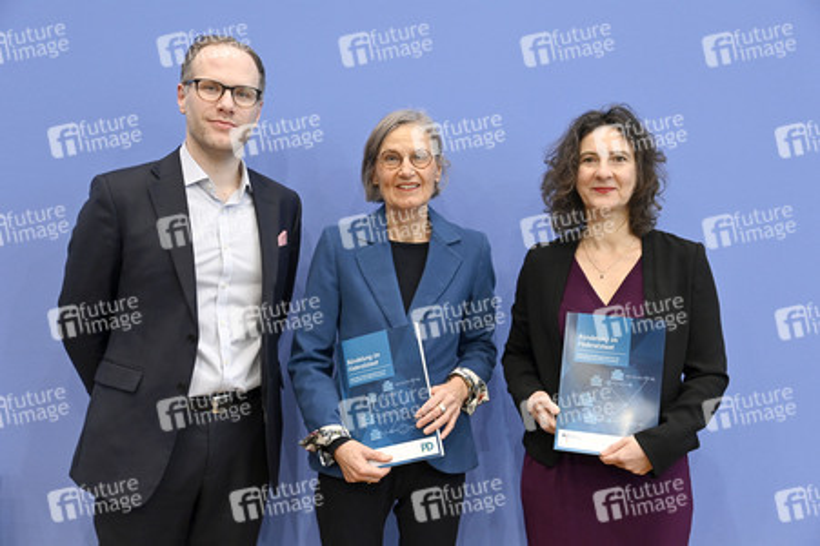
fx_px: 1047
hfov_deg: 42.8
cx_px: 410
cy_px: 273
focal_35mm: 46
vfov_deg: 29.2
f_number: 5
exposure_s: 1/400
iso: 5000
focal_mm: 46
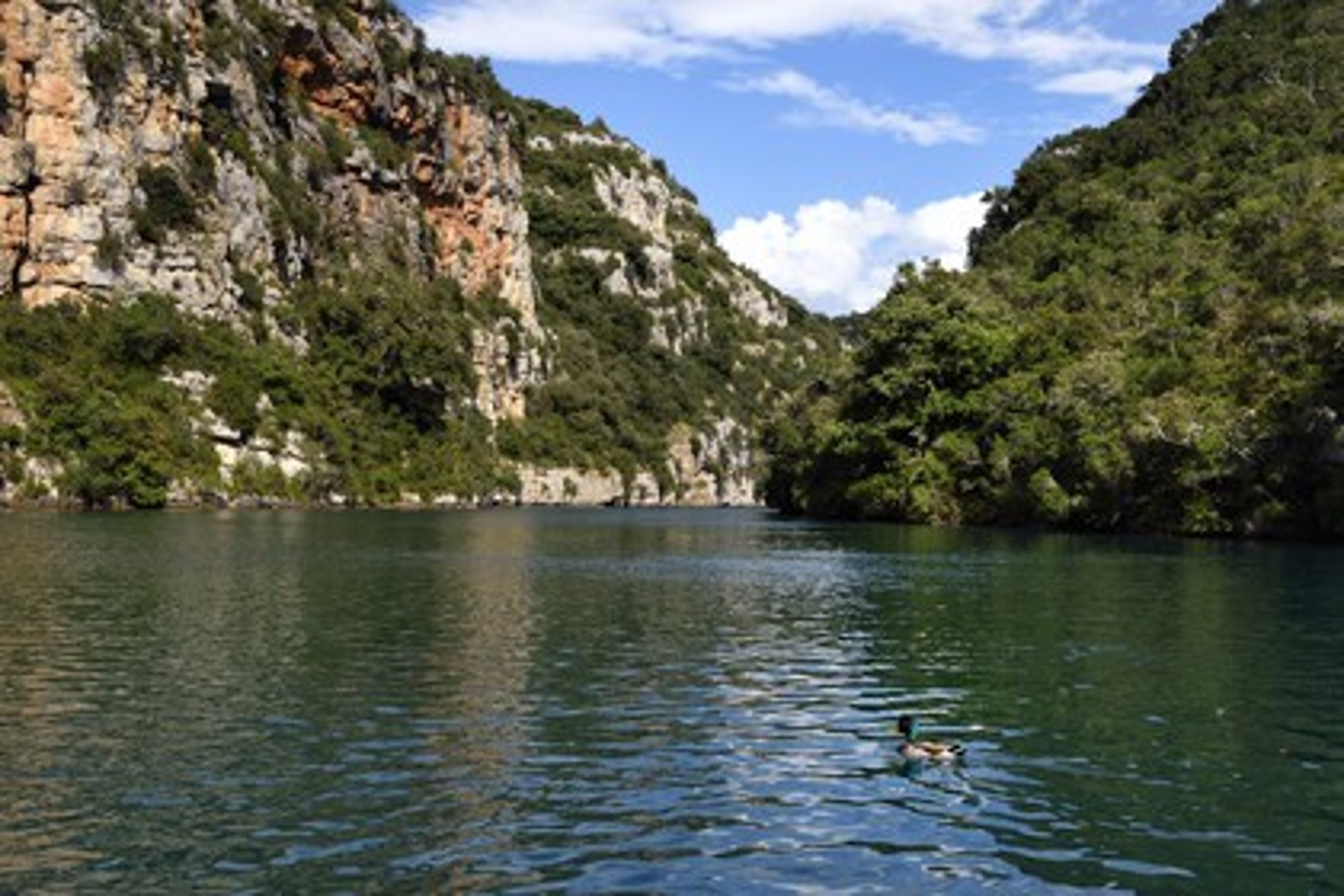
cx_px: 672
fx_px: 1568
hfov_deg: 46.4
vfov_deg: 31.9
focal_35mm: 42
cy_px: 448
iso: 200
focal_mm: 42
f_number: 10
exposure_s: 1/400
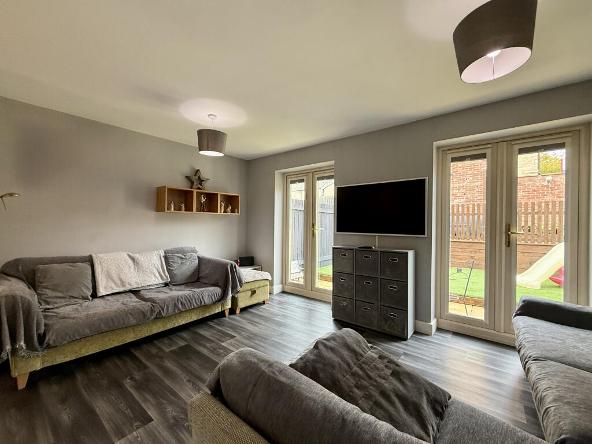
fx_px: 239
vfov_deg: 85.7
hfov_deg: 102.1
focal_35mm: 14
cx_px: 296
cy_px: 222
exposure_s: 1/100
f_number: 2.2
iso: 320
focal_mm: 2.22
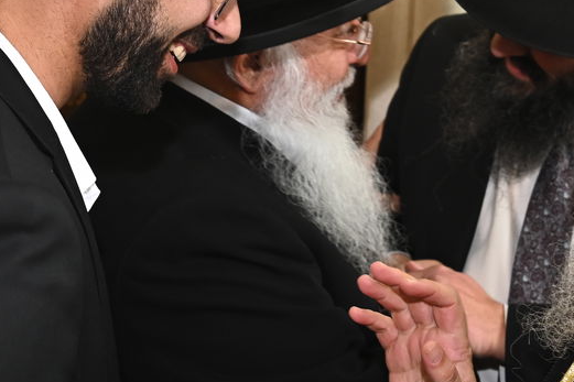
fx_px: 1498
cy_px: 118
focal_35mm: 94
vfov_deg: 14.5
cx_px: 288
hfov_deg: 21.7
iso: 800
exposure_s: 1/160
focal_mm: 35
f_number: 5
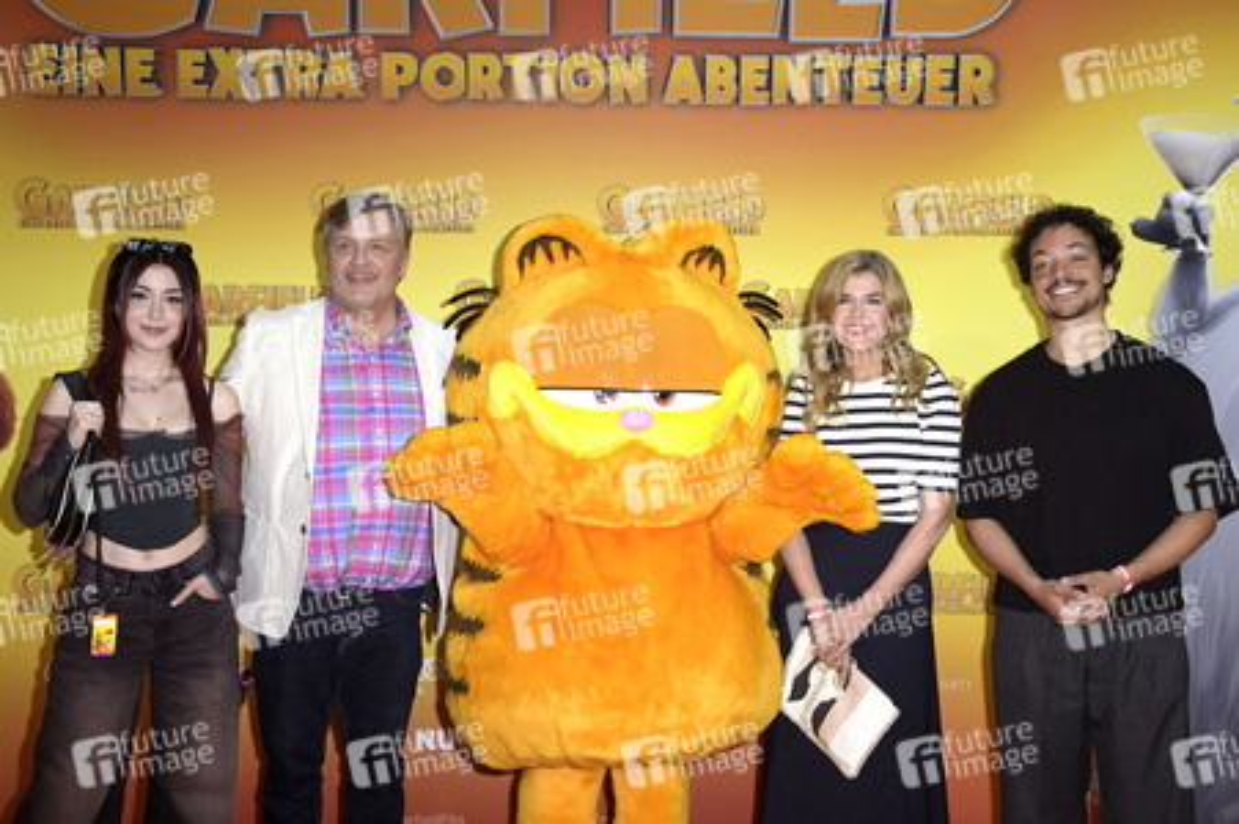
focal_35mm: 48
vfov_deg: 28.0
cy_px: 412
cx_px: 620
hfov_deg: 41.1
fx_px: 1651
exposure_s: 1/250
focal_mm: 48
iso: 640
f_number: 5.6
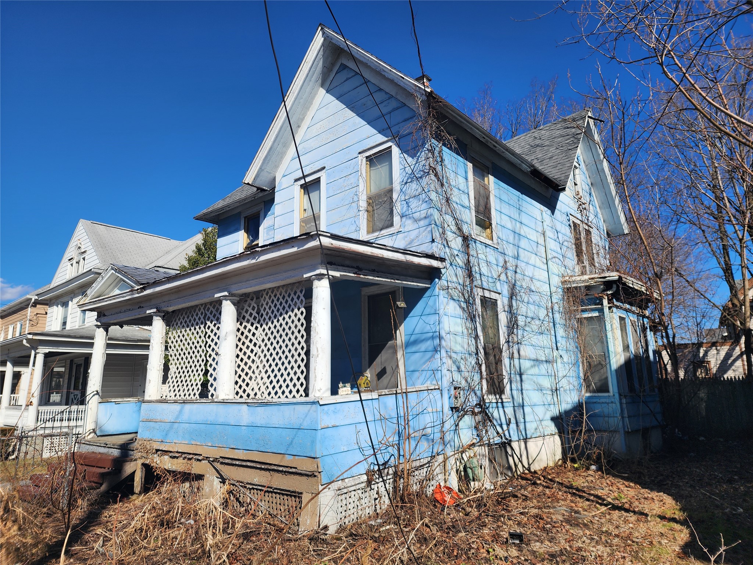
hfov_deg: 73.9
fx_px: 500
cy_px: 282
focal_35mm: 23
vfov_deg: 58.9
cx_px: 376
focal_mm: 6.4
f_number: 1.8
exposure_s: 1/1354
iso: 12
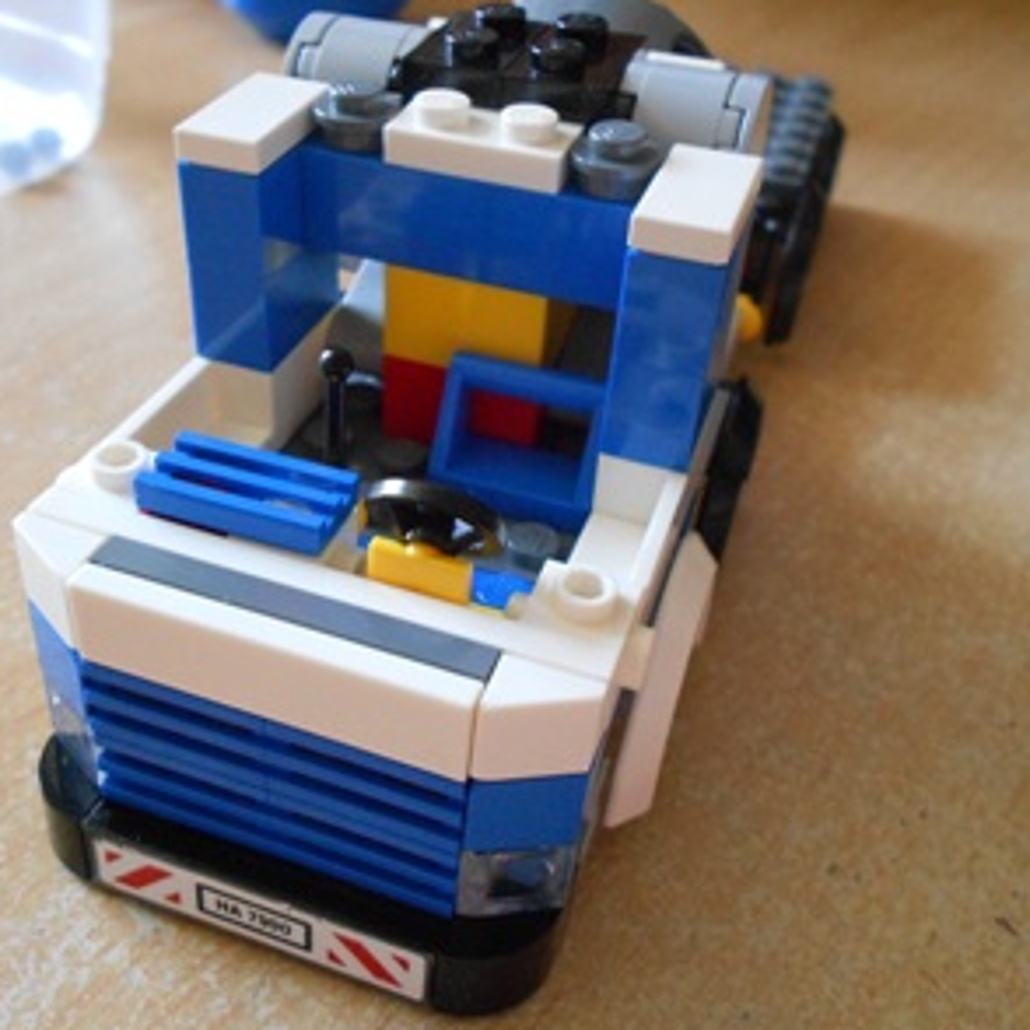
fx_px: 1178
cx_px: 452
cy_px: 522
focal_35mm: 35
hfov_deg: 47.1
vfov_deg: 47.2
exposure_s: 1/15
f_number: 3.2
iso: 400
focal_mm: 4.6
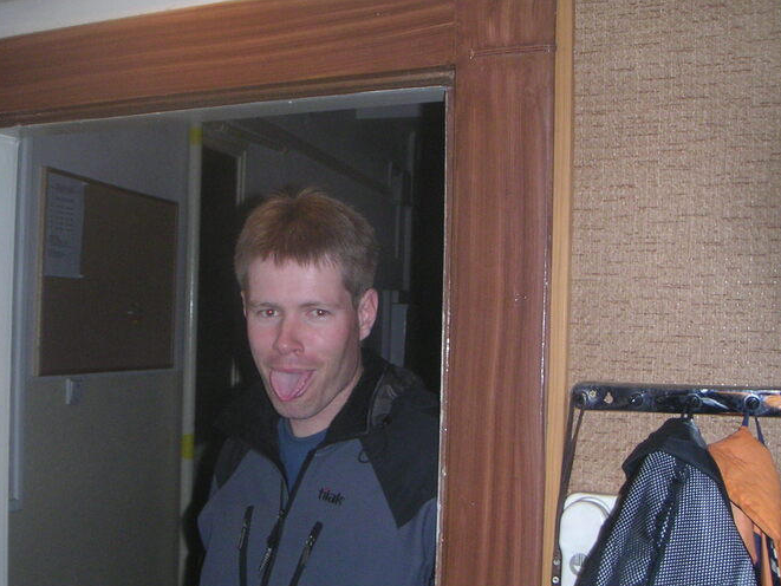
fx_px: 1038
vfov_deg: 31.5
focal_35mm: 46
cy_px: 287
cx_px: 336
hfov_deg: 41.1
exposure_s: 1/45
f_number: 2.8
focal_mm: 6
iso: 160
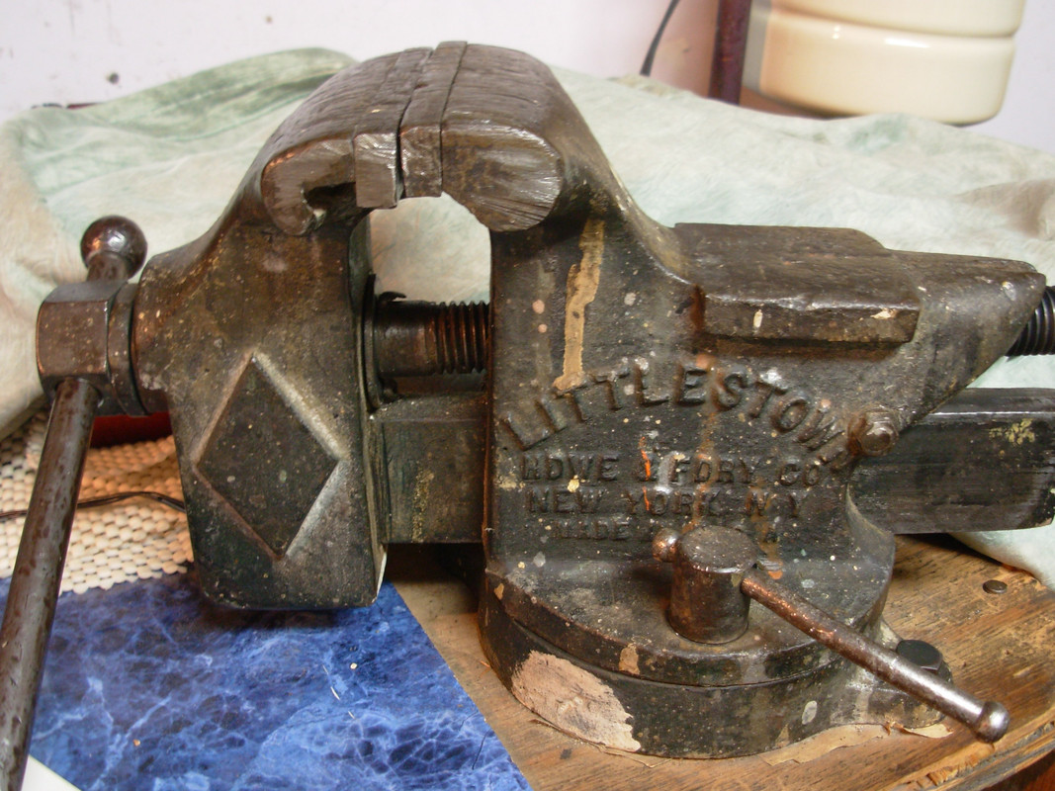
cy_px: 396
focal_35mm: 38
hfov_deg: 49.0
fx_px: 1158
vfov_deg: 37.7
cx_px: 528
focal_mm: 6.3
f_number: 2.9
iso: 100
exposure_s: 1/4
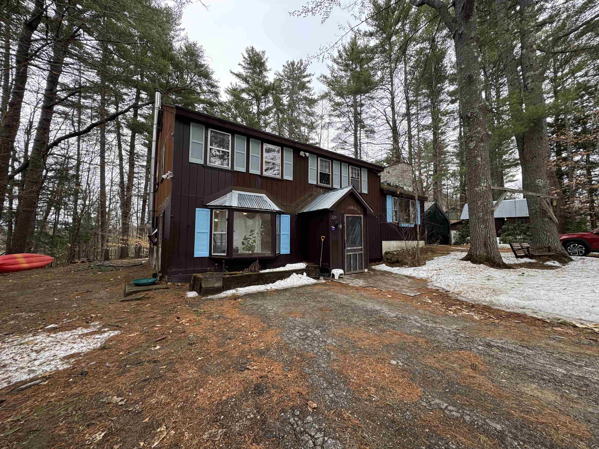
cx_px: 300
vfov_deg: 85.7
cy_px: 224
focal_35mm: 14
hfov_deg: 102.1
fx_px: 242
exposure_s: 1/106
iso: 40
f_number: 2.2
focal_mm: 2.22
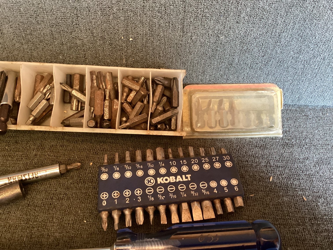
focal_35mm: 31
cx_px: 166
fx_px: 298
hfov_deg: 58.3
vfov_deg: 45.4
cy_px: 125
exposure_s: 1/25
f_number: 2.4
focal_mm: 3.3
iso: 320
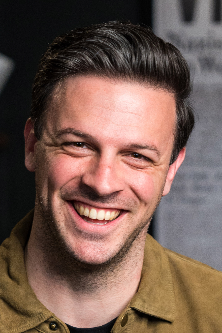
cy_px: 249
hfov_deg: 6.6
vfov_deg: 9.9
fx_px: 1924
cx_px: 105
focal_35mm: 208
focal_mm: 70
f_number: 2.8
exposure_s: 1/100
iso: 640
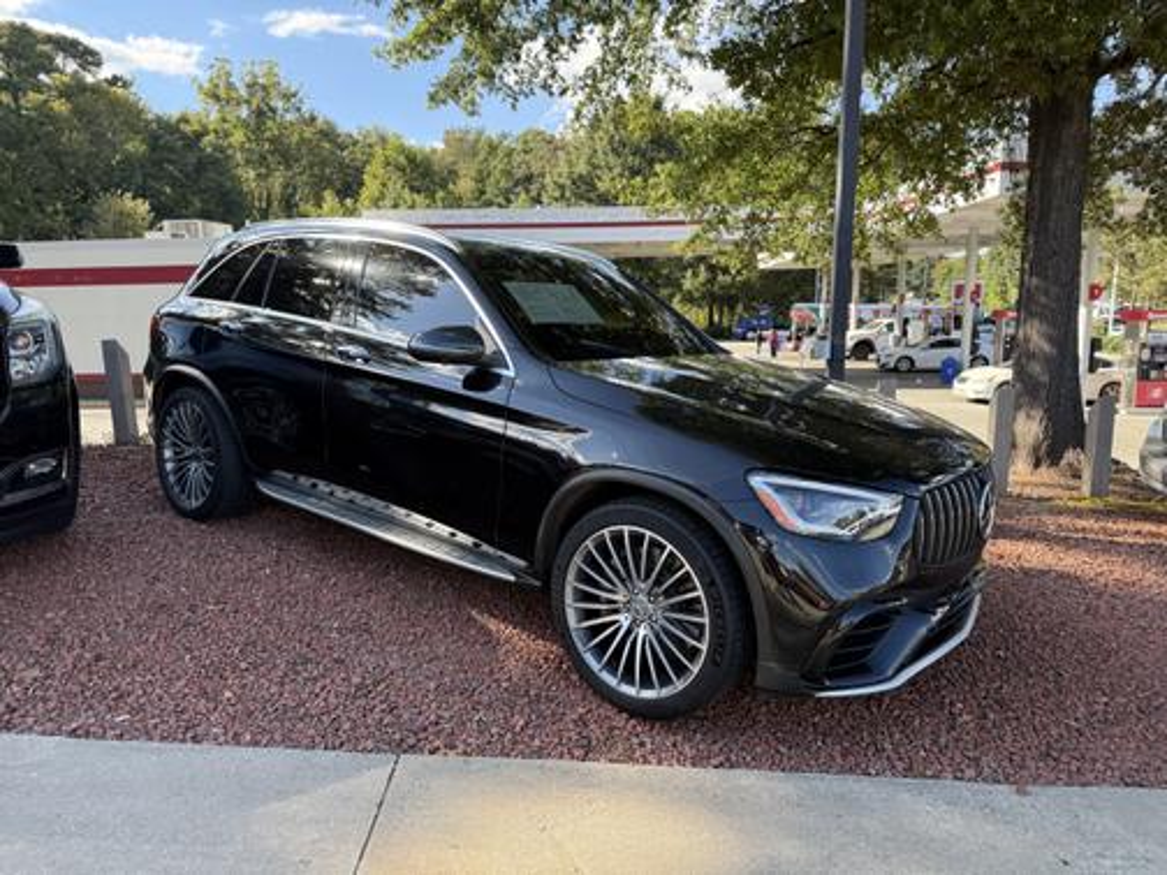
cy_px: 438
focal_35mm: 24
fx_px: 809
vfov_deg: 56.8
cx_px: 584
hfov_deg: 71.6
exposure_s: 1/598
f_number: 1.78
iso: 100
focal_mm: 6.76
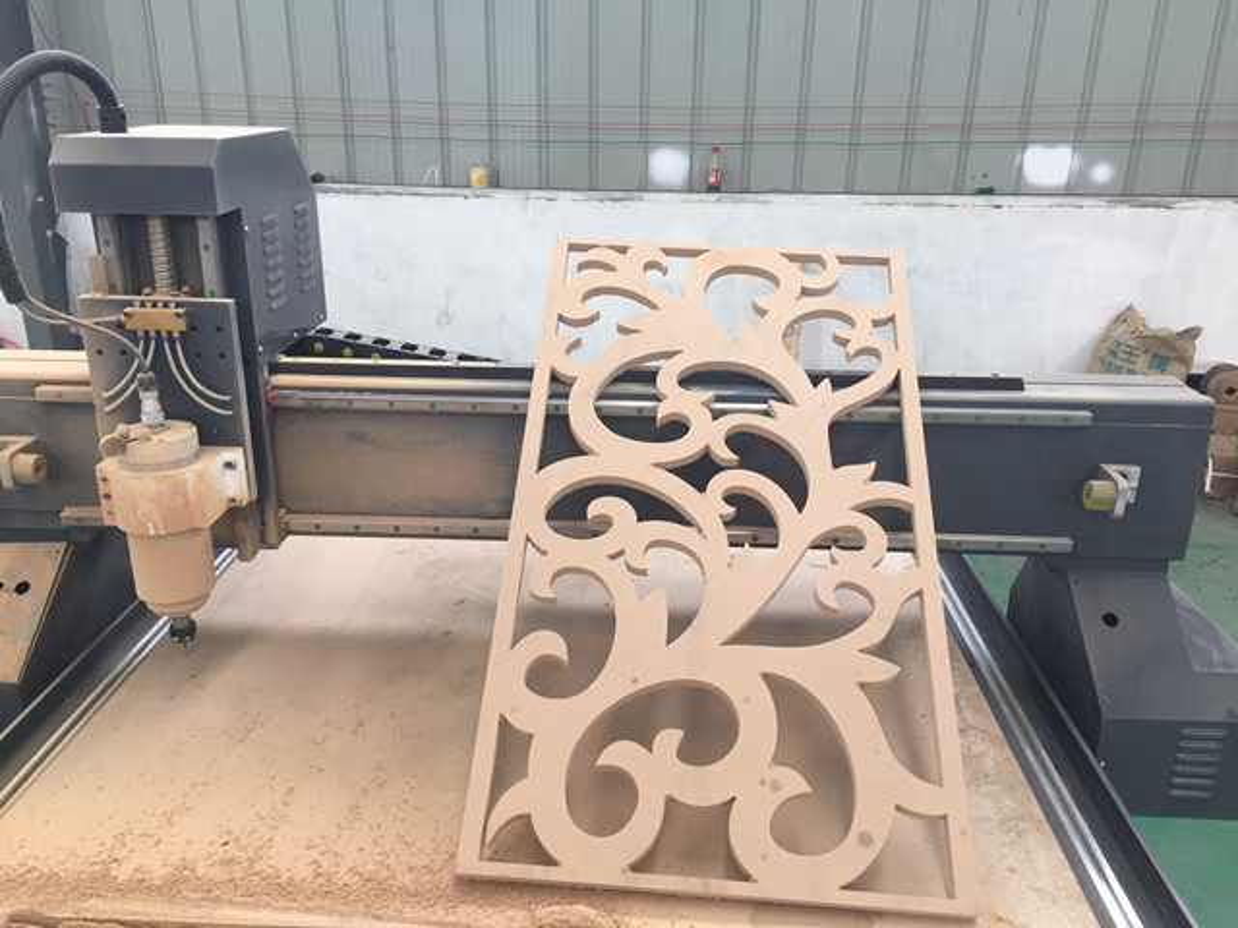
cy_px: 464
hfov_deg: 61.7
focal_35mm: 29
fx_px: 1037
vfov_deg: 48.2
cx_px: 619
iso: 50
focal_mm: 4.15
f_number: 2.2
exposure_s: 1/120
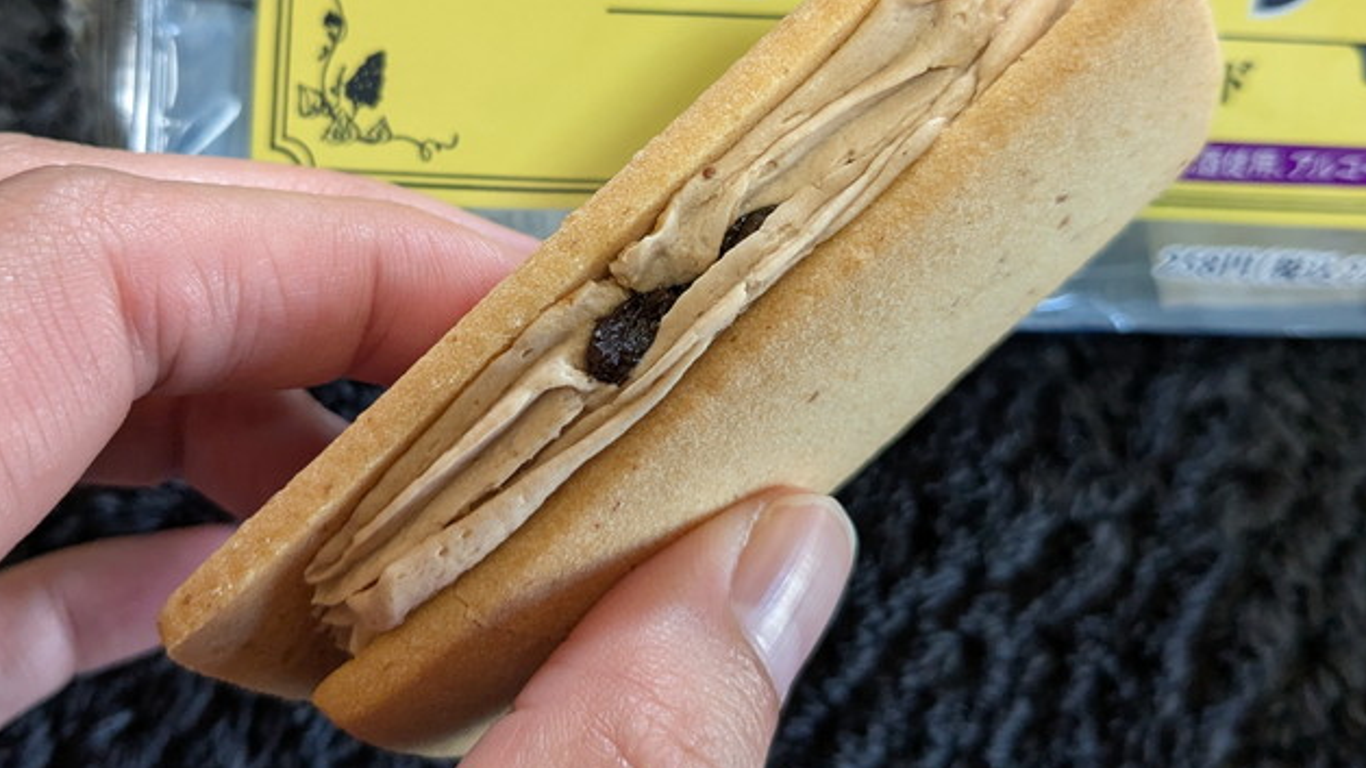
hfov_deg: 64.3
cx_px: 690
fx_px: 1086
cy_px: 311
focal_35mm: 30
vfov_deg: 38.8
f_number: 1.73
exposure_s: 1/120
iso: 409
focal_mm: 4.38
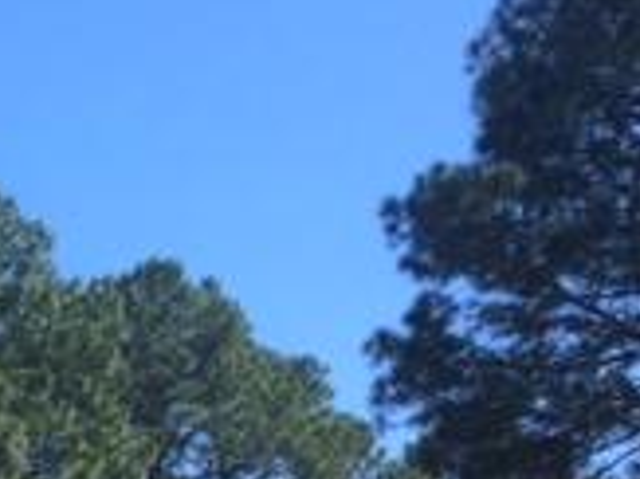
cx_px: -357
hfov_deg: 15.3
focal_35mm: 118
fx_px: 2180
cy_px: 620
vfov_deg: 12.2
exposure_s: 1/1368
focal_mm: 4.12
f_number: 2.2
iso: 32
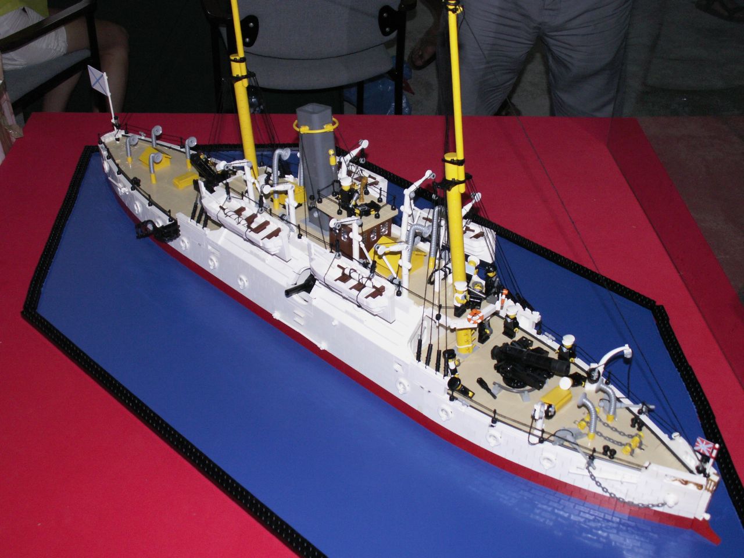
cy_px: 279
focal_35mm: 42
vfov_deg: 34.3
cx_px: 372
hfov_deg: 44.8
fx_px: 903
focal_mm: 6.97
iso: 160
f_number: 2.8
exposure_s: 1/60
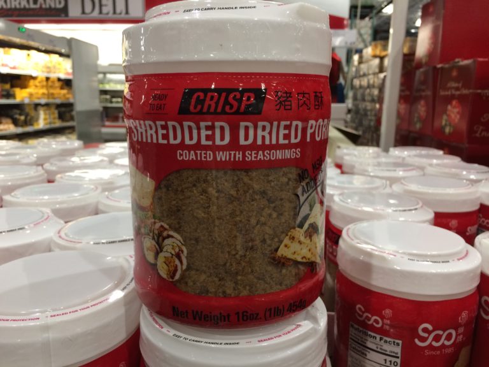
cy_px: 184
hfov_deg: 61.7
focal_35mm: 29
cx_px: 244
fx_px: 410
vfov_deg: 48.2
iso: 50
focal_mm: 4.15
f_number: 2.2
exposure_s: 1/30
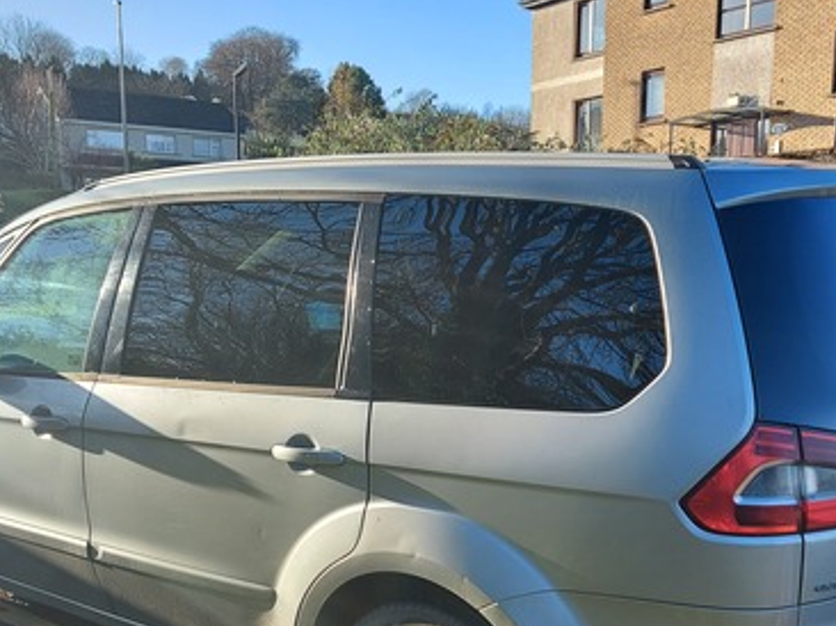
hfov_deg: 44.8
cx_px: 450
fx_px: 1014
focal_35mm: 42
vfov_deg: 33.8
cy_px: 441
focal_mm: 5.23
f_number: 1.8
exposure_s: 1/196
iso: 32
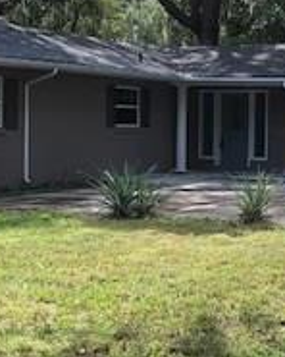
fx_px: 1033
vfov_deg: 19.5
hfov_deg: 15.4
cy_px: 143
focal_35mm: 98
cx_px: 283
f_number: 1.8
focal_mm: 3.99
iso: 20
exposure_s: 1/489
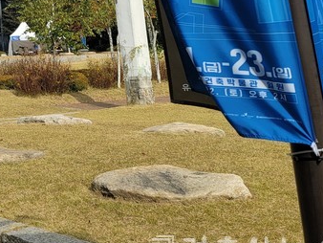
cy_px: -66
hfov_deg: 23.9
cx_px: -102
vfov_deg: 19.3
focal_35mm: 71
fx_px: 663
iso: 20
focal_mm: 7
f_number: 1.8
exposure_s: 1/1160
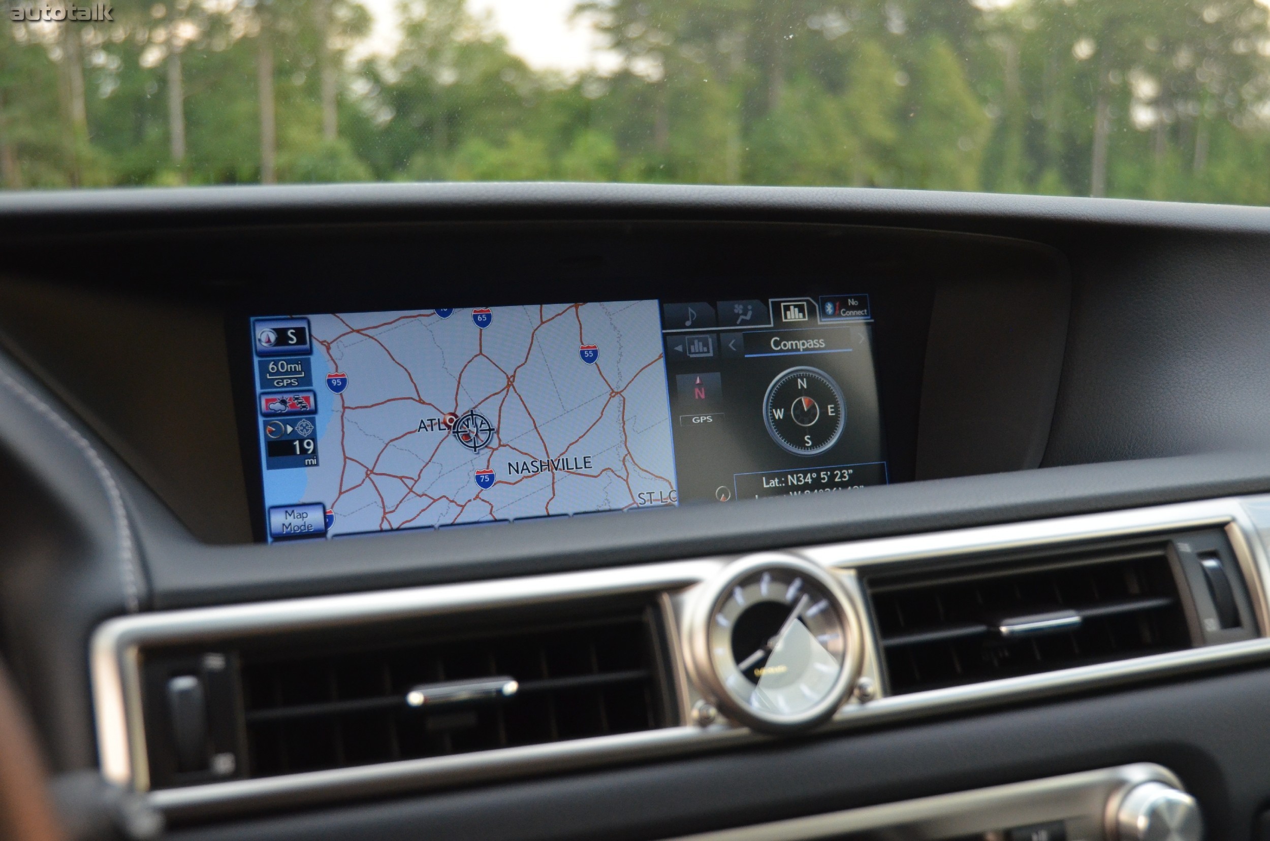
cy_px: 420
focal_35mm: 48
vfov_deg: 28.0
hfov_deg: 41.2
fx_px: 1690
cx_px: 635
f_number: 4
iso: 1600
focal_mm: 32
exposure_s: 1/400
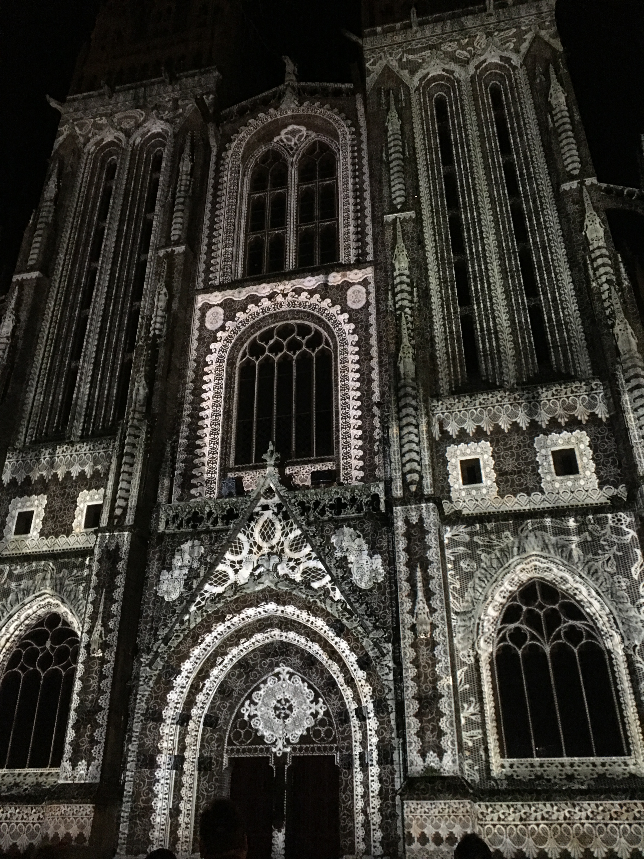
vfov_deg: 61.7
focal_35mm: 29
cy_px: 430
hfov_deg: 48.2
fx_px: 719
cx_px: 322
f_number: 2.2
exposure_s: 1/17
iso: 500
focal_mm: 4.15
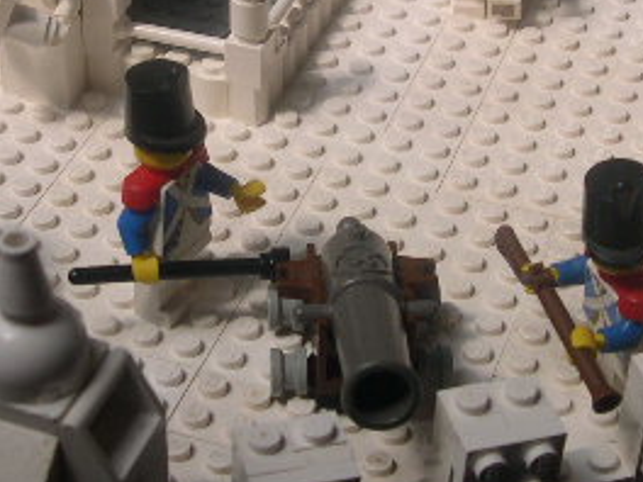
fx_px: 1709
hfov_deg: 21.3
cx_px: 268
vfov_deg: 16.0
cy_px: 124
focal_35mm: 92
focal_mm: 8
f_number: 7.6
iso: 100
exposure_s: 1/128
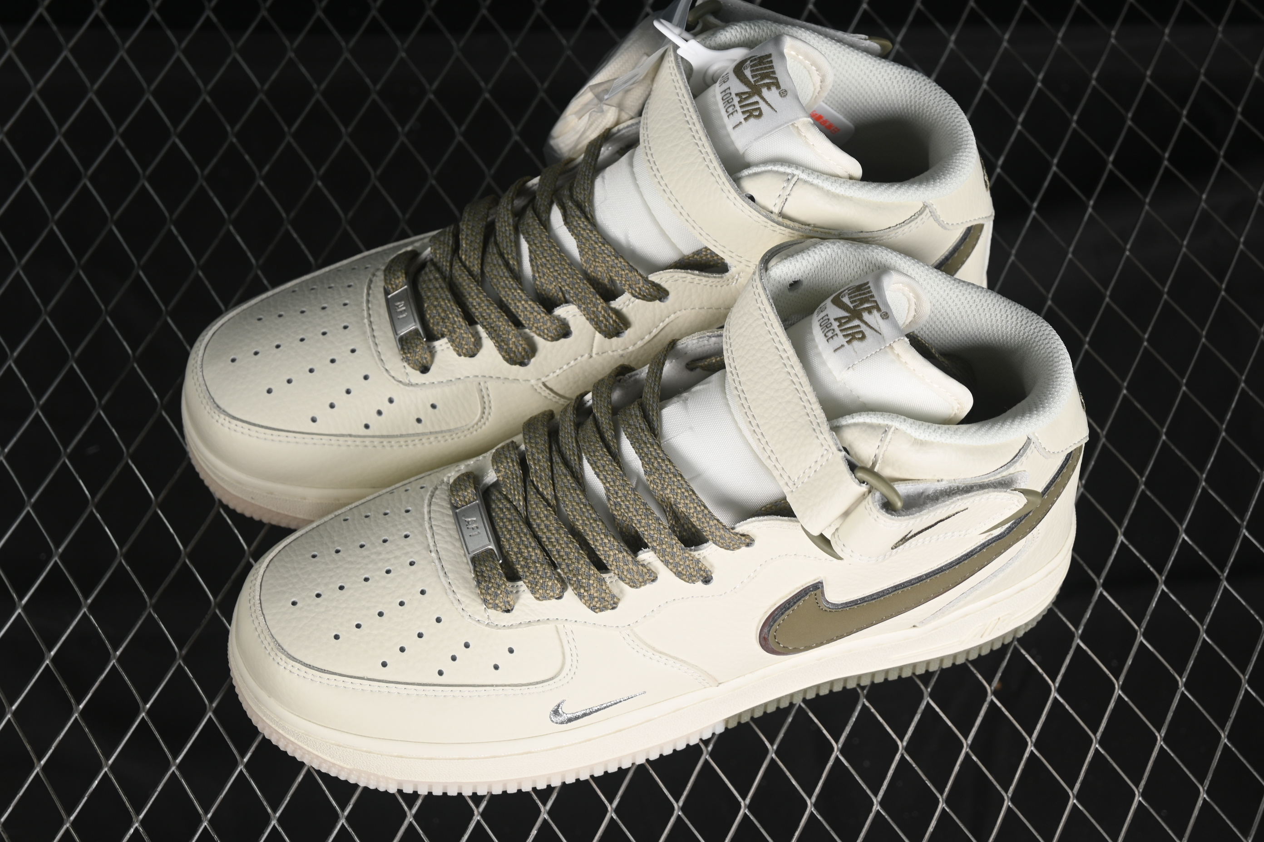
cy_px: 421
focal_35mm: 75
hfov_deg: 27.0
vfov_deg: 18.2
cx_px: 632
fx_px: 2633
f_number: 7.1
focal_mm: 50
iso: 160
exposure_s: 1/80
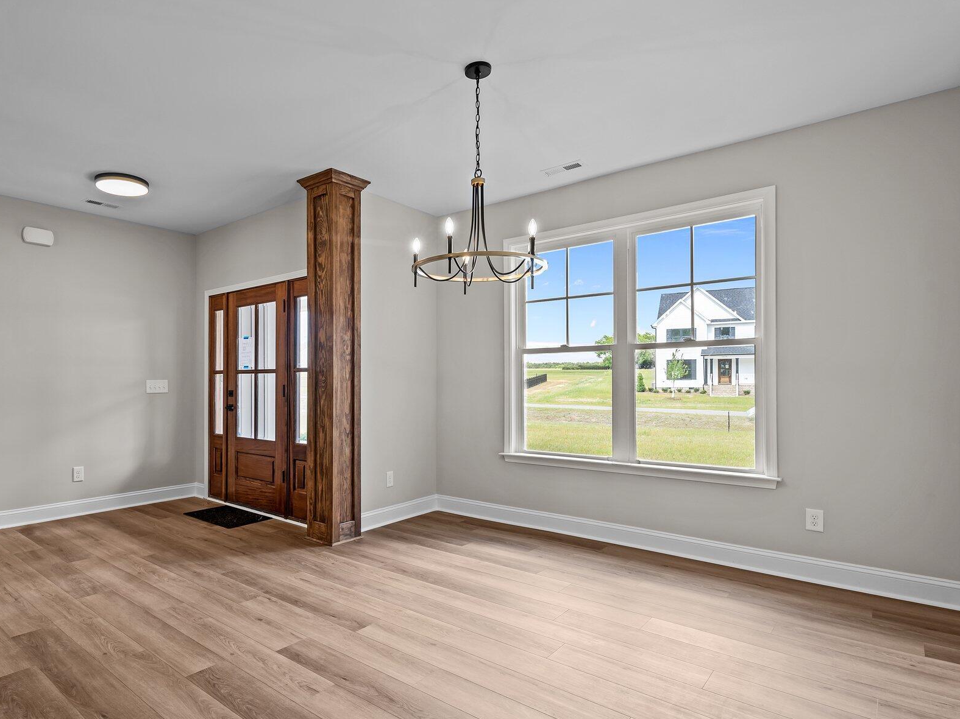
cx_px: 382
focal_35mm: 20
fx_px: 555
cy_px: 385
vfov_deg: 65.9
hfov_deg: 80.7
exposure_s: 1/8
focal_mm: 16
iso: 400
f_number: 9
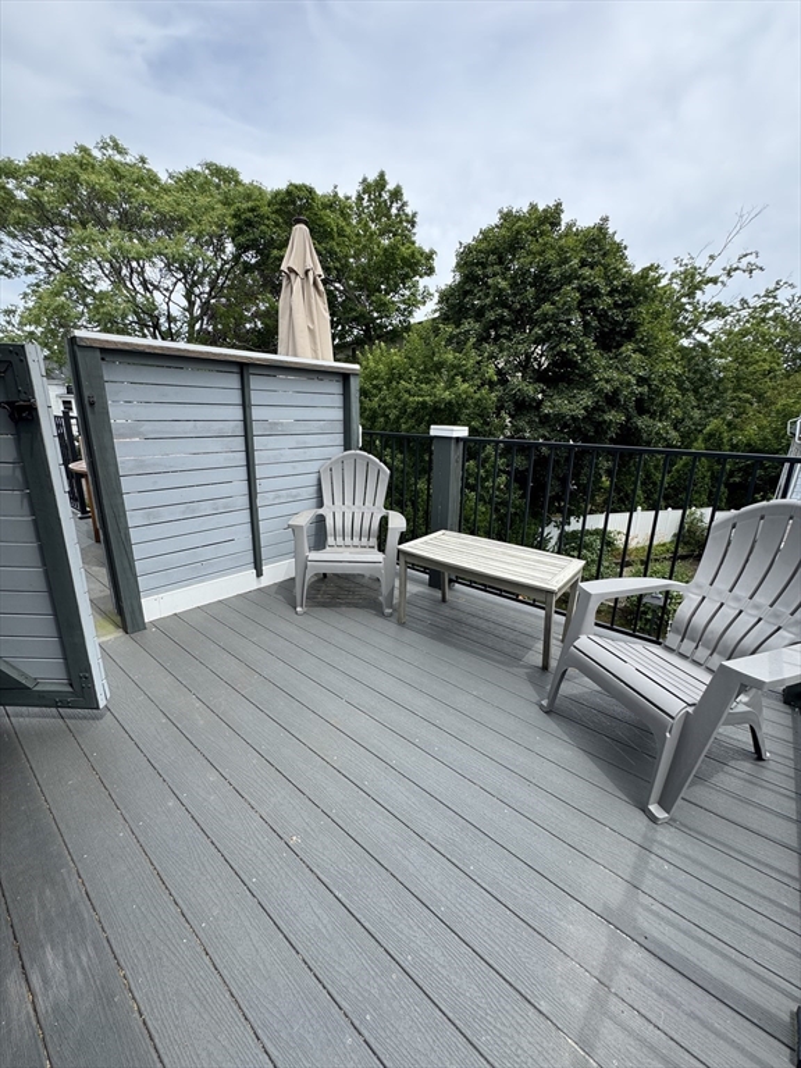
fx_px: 432
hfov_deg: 85.7
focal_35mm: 14
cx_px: 400
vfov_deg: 102.1
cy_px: 534
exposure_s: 1/727
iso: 40
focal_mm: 2.22
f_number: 2.2
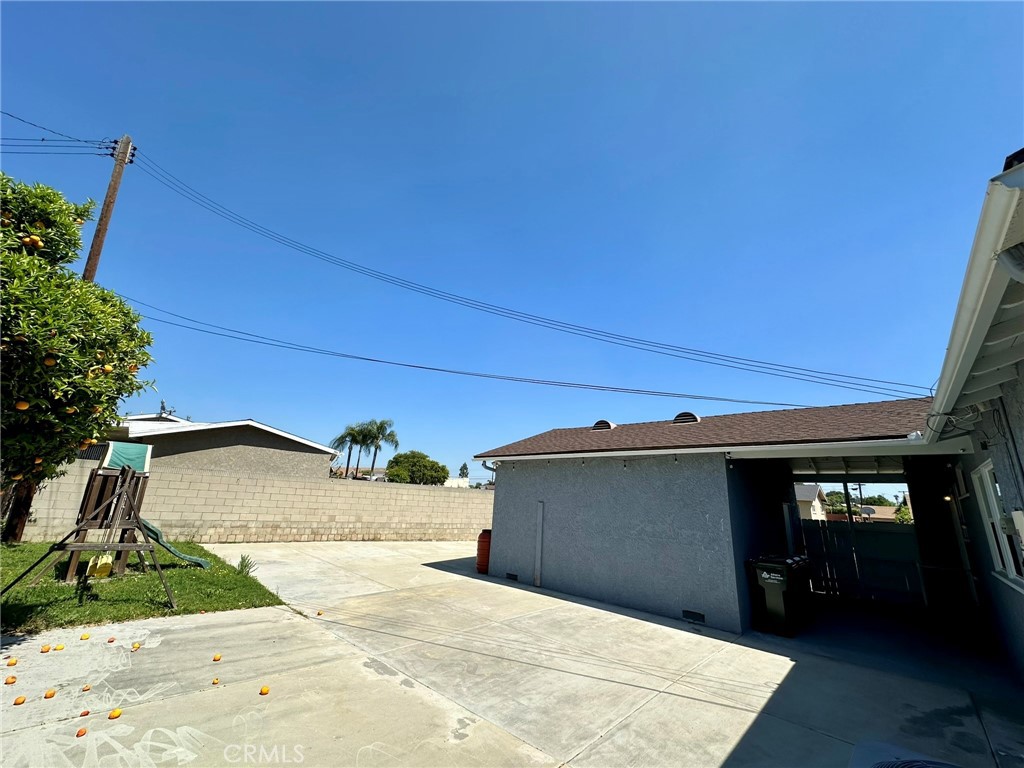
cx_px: 512
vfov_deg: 85.7
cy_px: 384
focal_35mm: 14
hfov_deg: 102.1
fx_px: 414
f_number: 2.2
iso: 50
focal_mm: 2.22
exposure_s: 1/2257
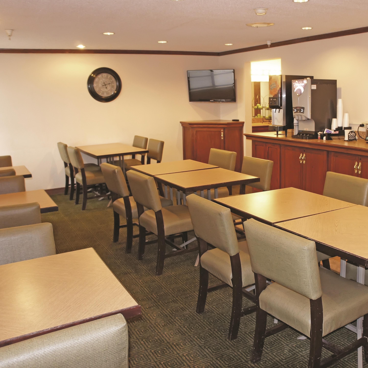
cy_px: 181
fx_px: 421
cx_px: 248
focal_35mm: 35
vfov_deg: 47.2
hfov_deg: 46.4
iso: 1600
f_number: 3.5
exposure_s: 1/60
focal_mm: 18
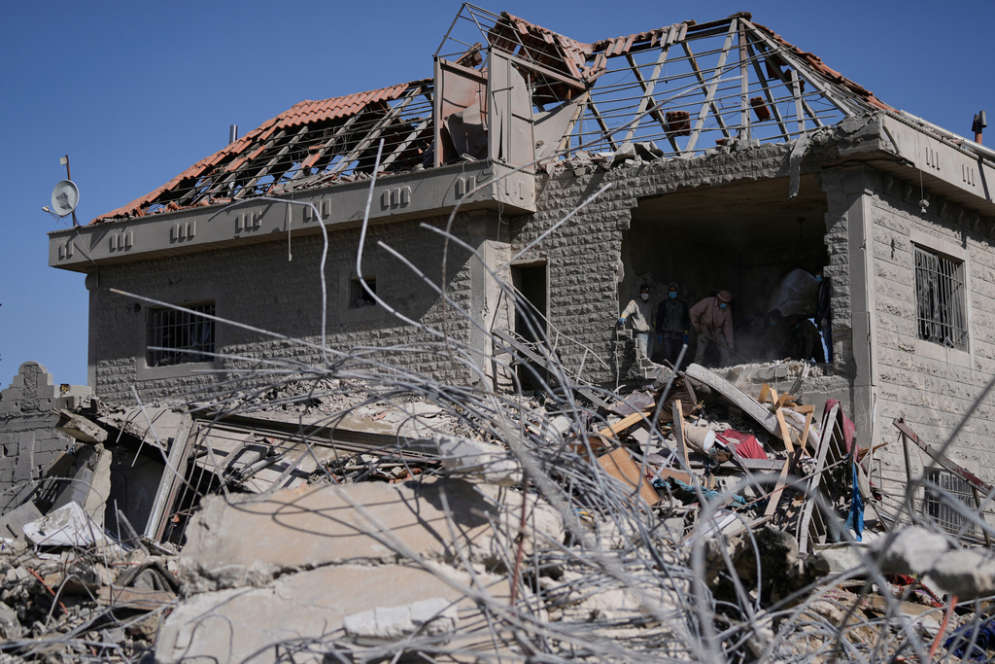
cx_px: 498
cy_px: 332
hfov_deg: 28.8
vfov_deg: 19.5
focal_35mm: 70
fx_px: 1935
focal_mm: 70
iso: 100
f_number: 3.2
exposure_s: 1/3200
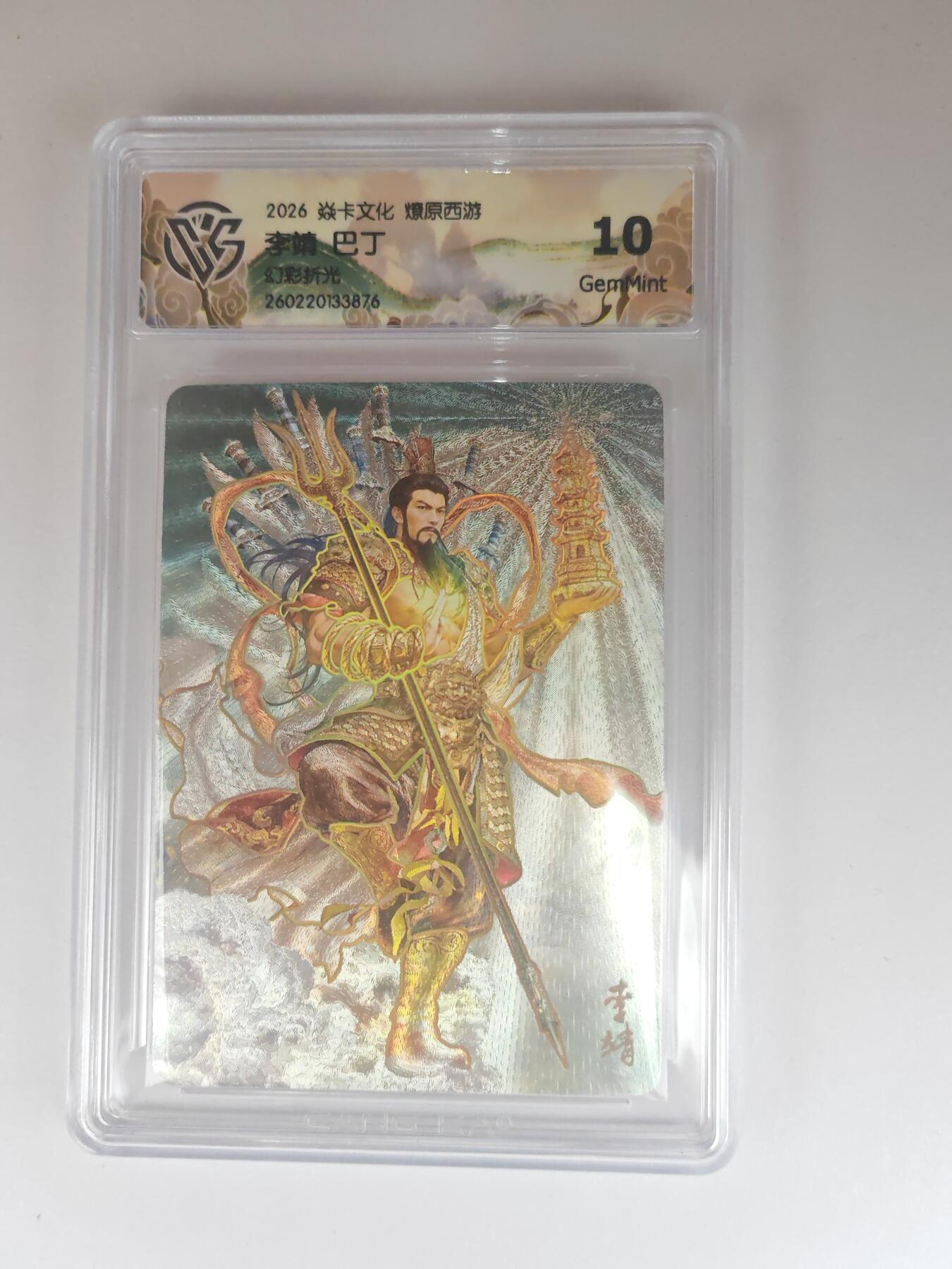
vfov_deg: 65.3
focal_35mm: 27
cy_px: 634
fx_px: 990
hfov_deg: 51.4
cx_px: 476
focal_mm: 5.52
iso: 640
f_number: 1.95
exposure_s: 1/33
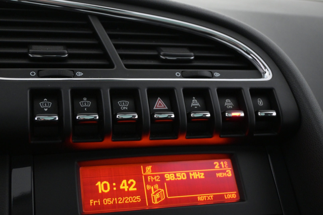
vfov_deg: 27.7
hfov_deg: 40.5
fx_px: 437
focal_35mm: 49
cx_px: 162
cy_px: 108
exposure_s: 1/50
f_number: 5
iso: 2500
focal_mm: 32.5
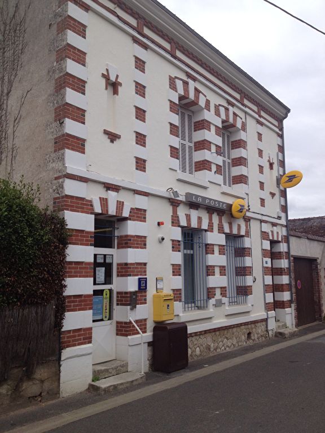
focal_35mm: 35
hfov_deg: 40.7
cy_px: 216
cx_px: 162
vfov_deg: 52.6
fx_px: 438
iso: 64
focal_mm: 4.28
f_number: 2.4
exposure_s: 1/756
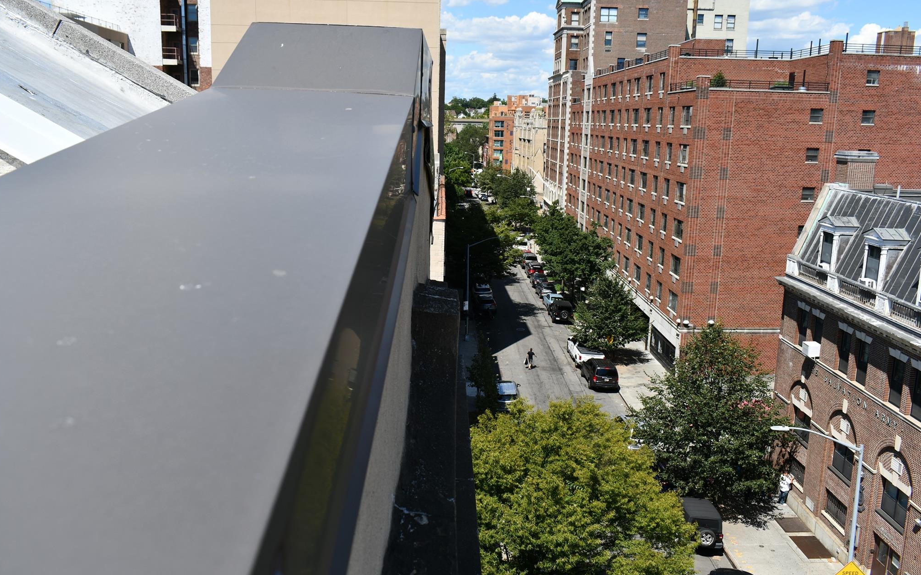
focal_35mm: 31
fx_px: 778
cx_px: 461
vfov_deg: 40.6
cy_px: 281
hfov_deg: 61.2
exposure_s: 1/320
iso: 100
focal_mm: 20
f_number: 9
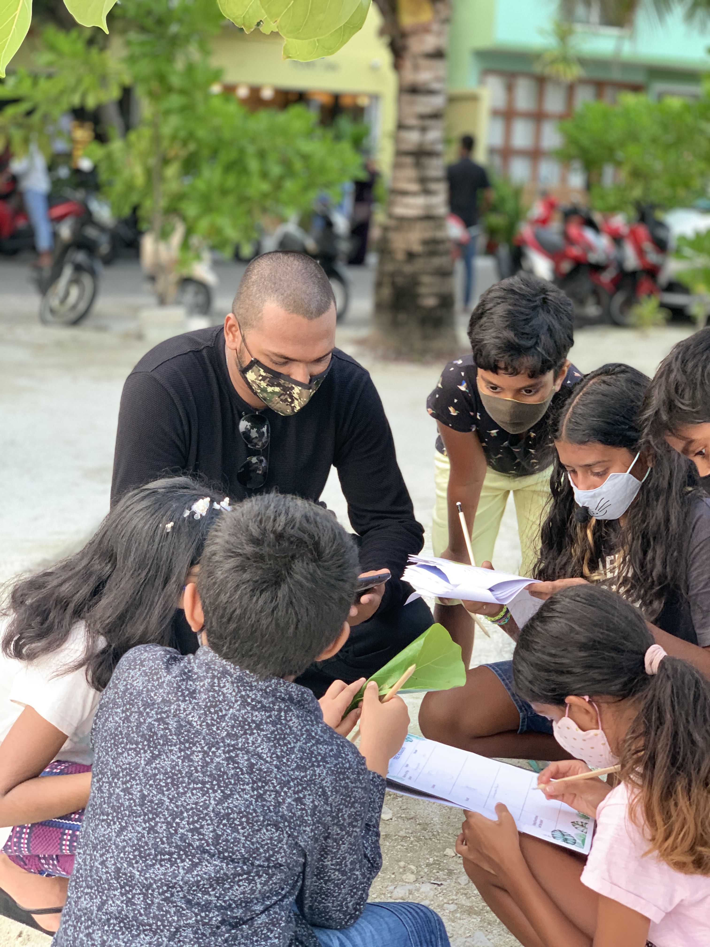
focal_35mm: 52
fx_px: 1422
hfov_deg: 28.0
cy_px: 474
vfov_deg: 36.8
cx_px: 355
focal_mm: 6
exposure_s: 1/66
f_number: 2.4
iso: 125
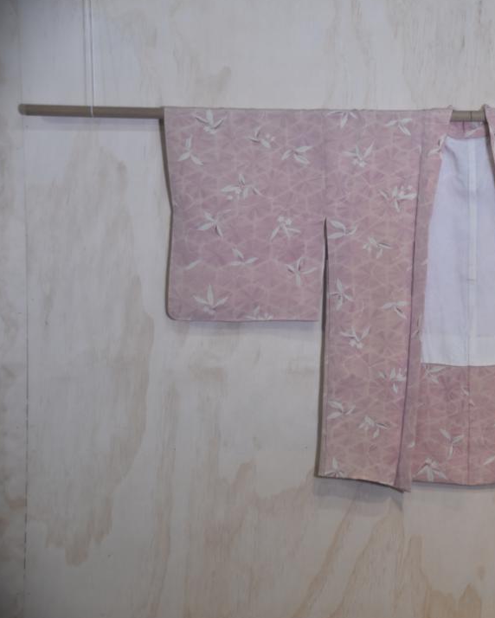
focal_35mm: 94
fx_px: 1720
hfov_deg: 16.1
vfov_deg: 20.4
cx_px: 465
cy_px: 307
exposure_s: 1/60
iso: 500
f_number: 4.5
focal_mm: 44
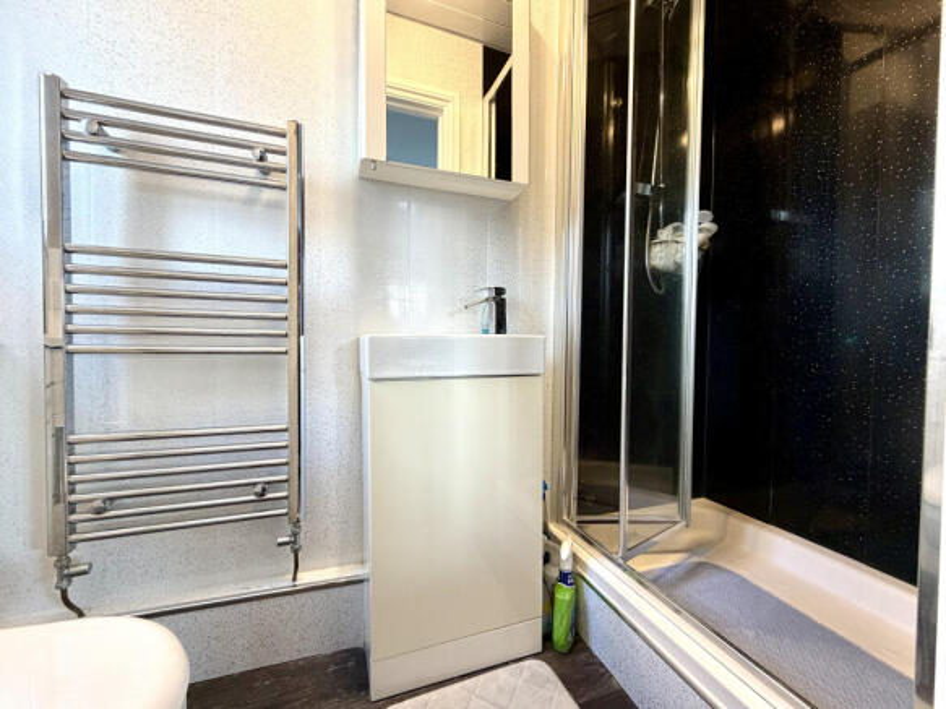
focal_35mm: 14
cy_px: 354
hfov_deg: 102.1
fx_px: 383
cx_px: 473
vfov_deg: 85.7
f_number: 2.2
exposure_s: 1/50
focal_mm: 2.22
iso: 160
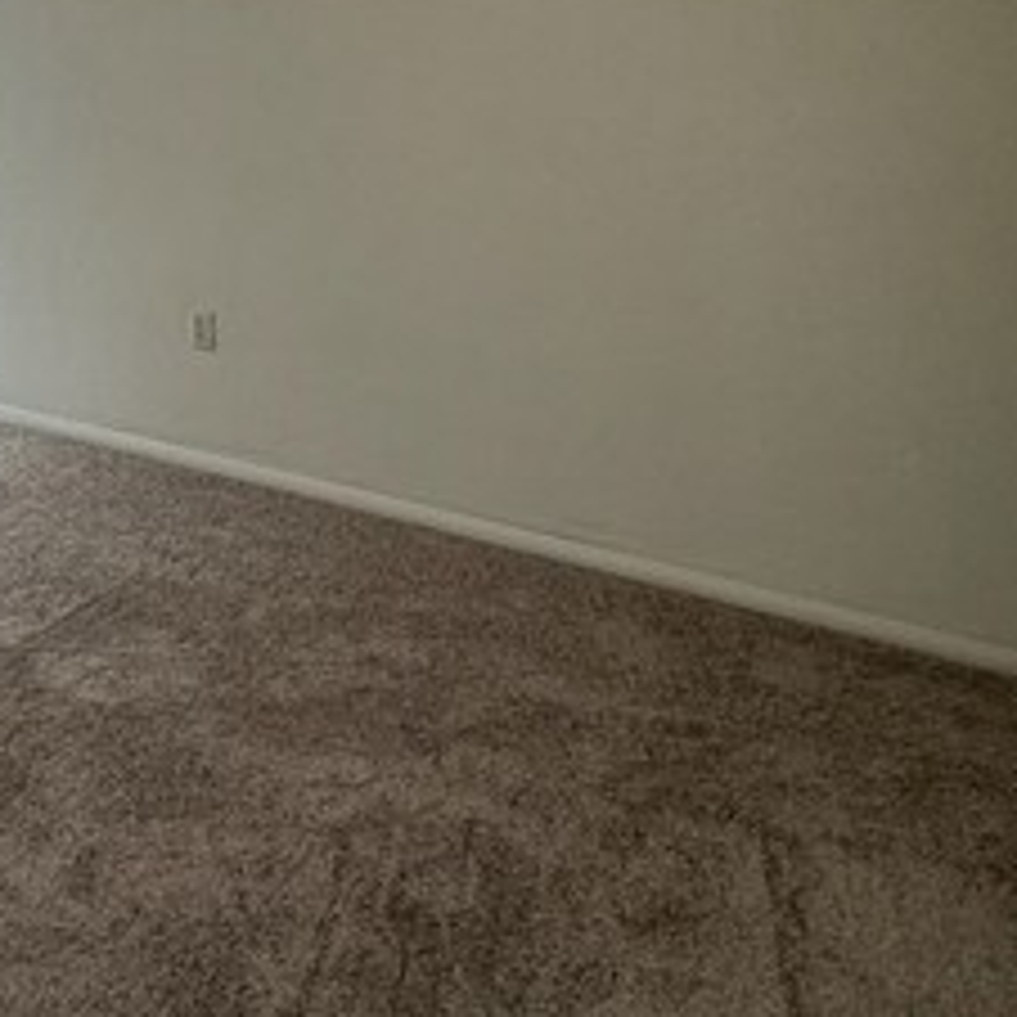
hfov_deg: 37.1
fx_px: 1163
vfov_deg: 41.4
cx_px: -176
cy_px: 9
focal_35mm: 35
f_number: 2.2
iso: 100
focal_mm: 2.22
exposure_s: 1/120
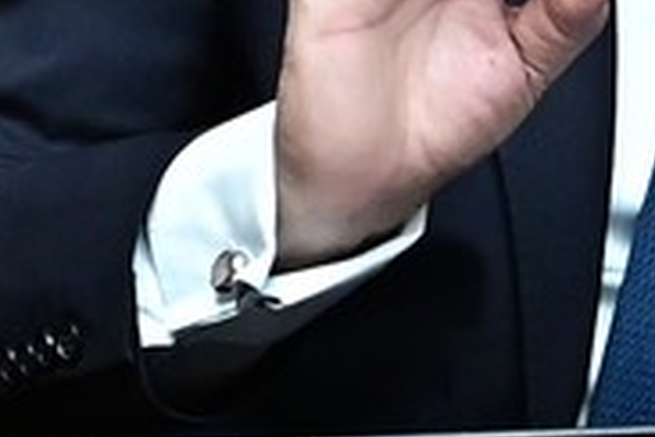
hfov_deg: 1.2
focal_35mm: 1714
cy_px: -827
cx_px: 1893
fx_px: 31183
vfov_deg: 0.8
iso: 1600
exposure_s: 1/400
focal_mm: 175
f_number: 4
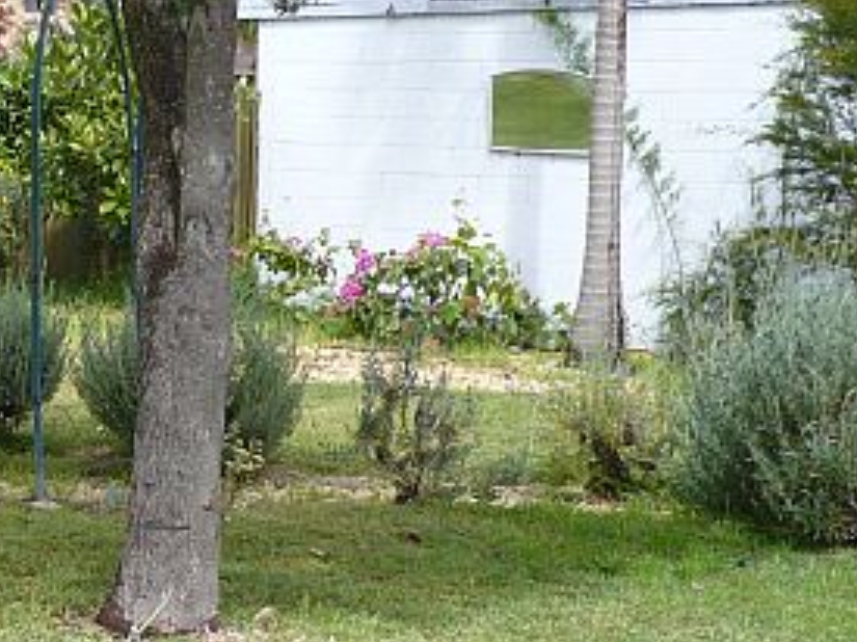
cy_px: 333
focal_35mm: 102
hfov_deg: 18.2
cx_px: -193
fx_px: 2524
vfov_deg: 14.5
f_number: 2.8
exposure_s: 1/640
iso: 100
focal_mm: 5.8
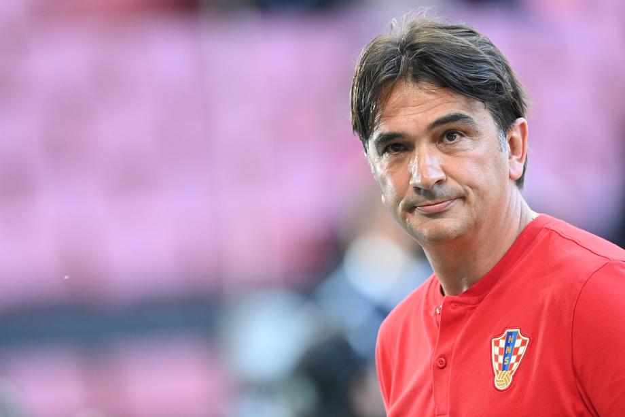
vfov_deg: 2.3
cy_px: 208
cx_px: 312
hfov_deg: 3.4
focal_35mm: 600
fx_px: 10414
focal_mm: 600
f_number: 4
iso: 4000
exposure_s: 1/1600
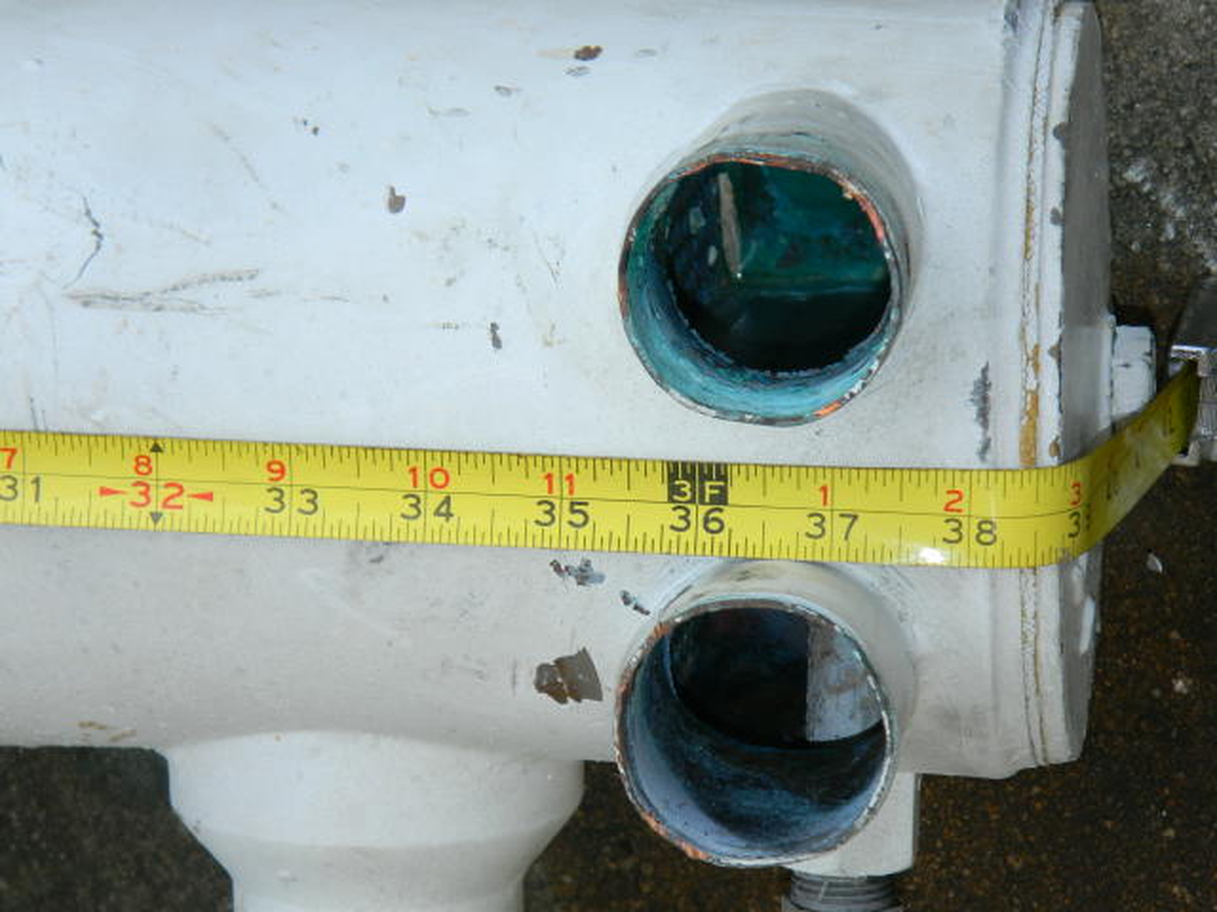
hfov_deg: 13.3
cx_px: 608
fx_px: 5203
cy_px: 456
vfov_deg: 10.0
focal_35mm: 148
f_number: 5
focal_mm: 26.8
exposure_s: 1/129
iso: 80
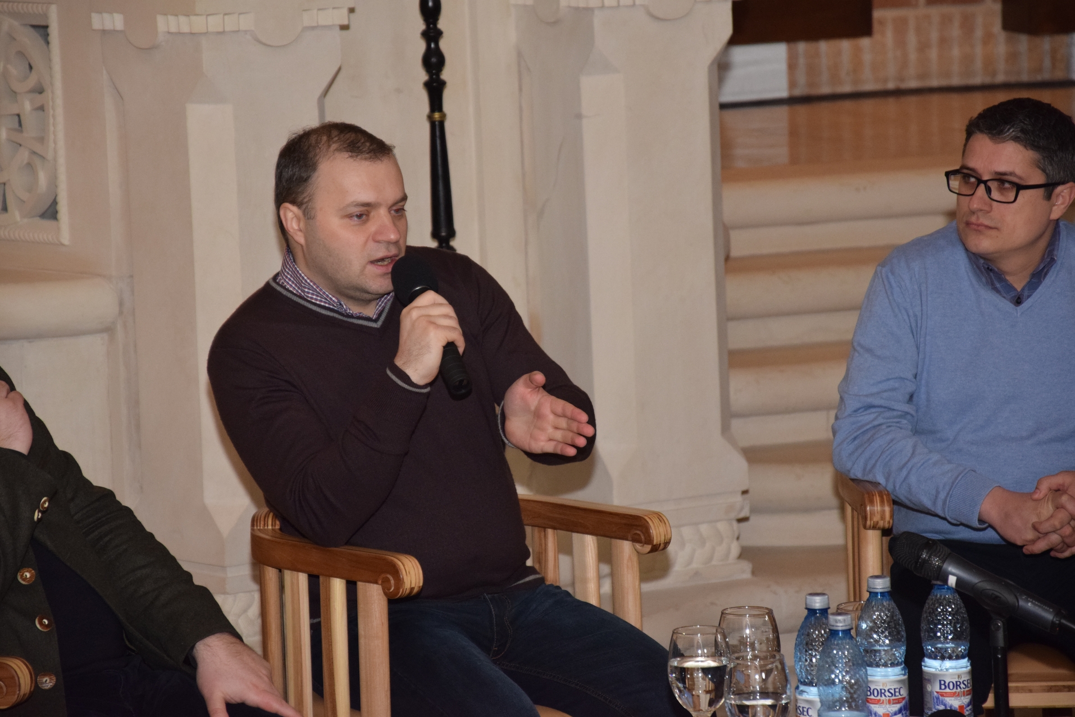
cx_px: 538
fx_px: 4703
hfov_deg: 13.0
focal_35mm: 158
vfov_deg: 8.7
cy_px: 358
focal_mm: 105
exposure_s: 1/80
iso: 1250
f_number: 5.6
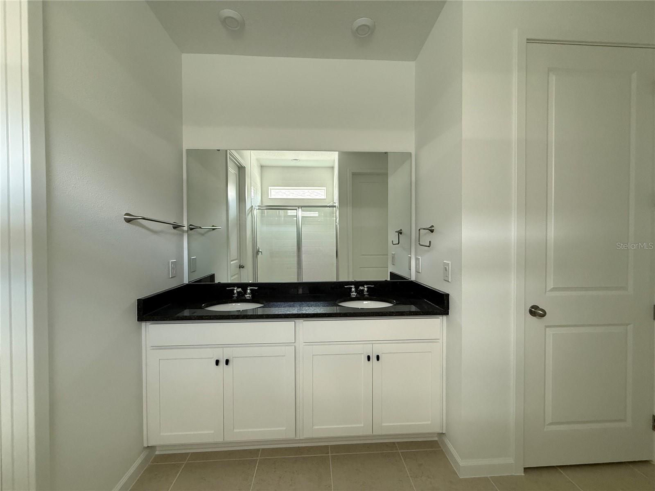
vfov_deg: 85.7
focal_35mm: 14
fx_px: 265
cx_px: 328
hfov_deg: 102.1
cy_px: 246
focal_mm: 2.22
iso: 250
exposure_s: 1/60
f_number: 2.2
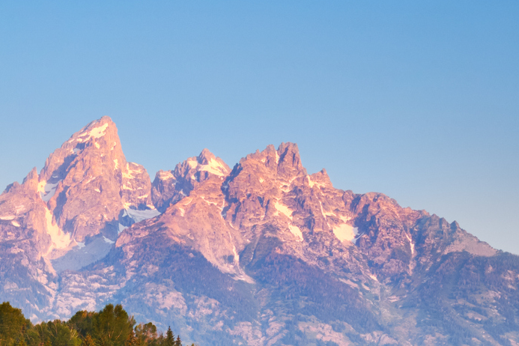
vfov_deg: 13.2
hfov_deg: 19.8
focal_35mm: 101
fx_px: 1456
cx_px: 54
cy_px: 402
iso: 200
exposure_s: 1/42
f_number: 11
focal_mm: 21.9
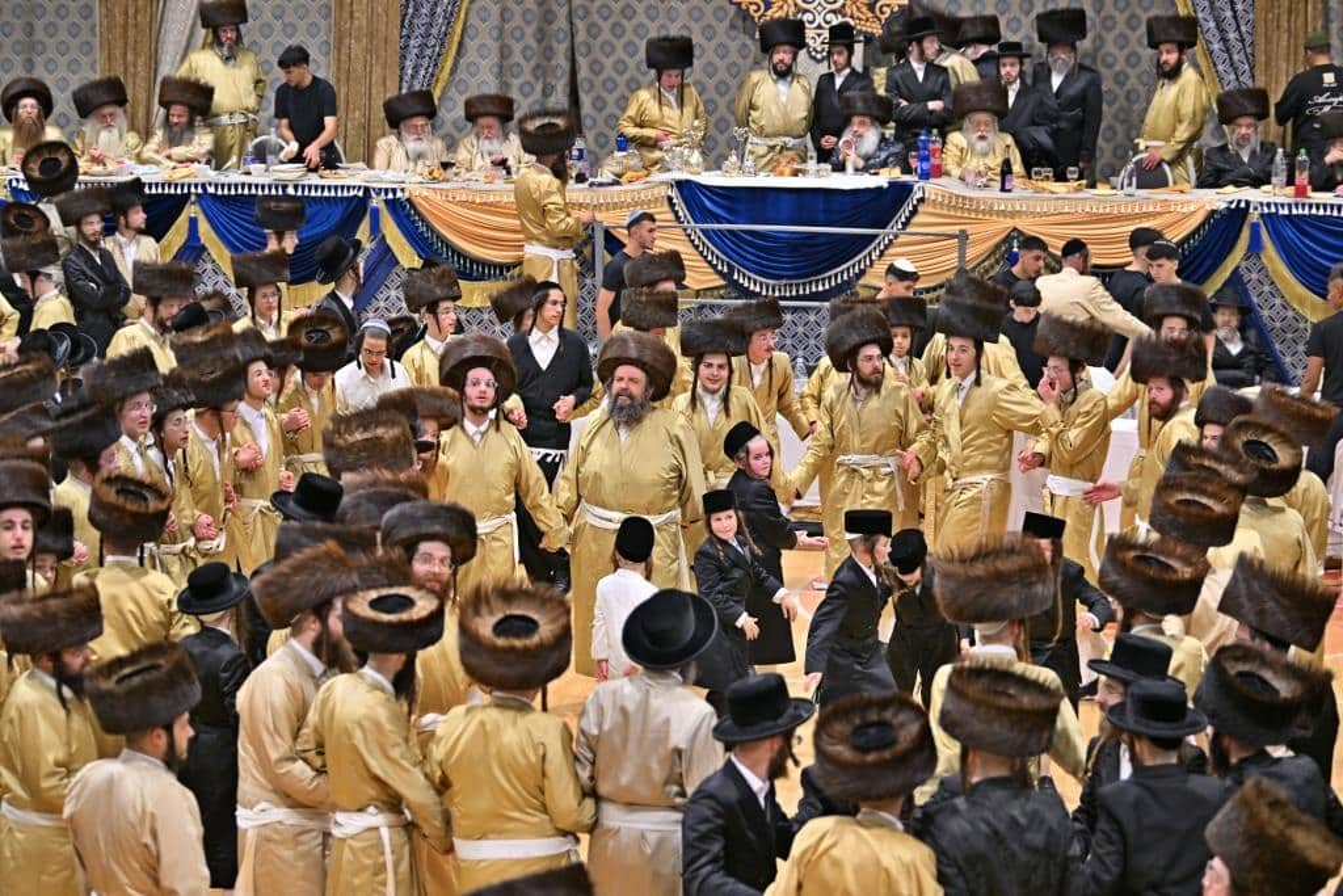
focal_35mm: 110
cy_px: 448
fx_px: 4104
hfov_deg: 18.6
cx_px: 672
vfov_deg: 12.5
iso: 640
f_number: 2.8
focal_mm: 110
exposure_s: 1/250
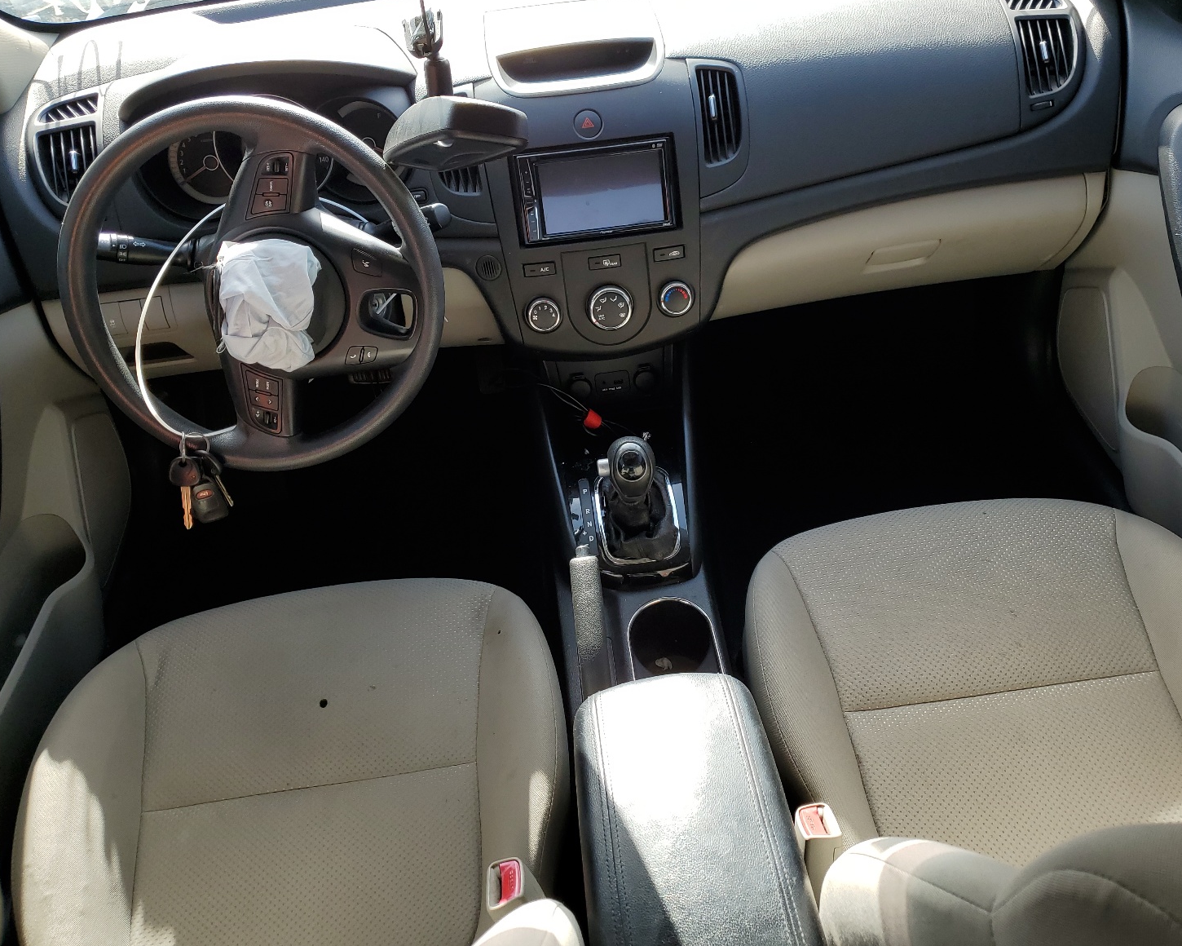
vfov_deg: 51.5
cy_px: 459
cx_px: 633
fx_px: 980
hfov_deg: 62.1
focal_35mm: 28
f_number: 1.5
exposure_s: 1/417
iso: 50
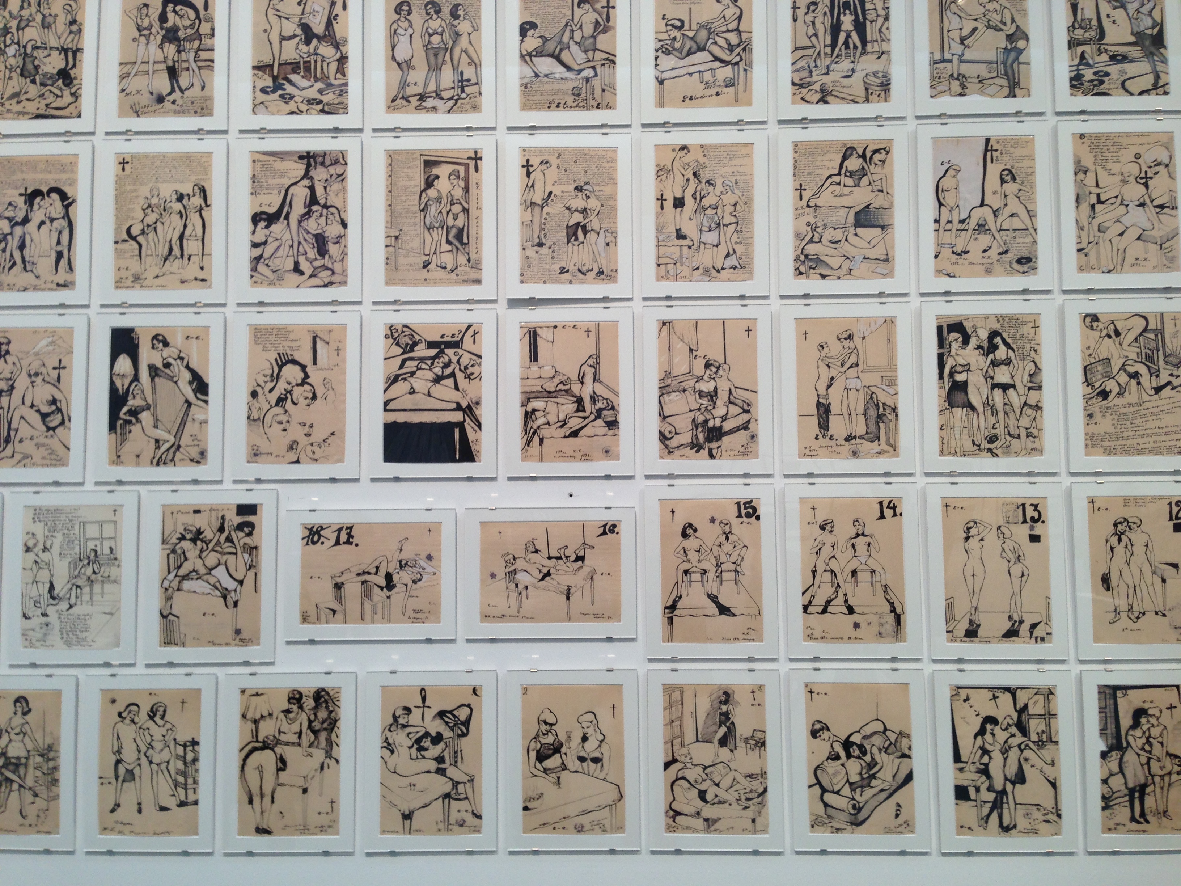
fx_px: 1126
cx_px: 590
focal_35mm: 33
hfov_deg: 55.4
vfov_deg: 42.9
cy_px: 443
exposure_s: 1/40
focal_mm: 4.13
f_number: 2.4
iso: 64
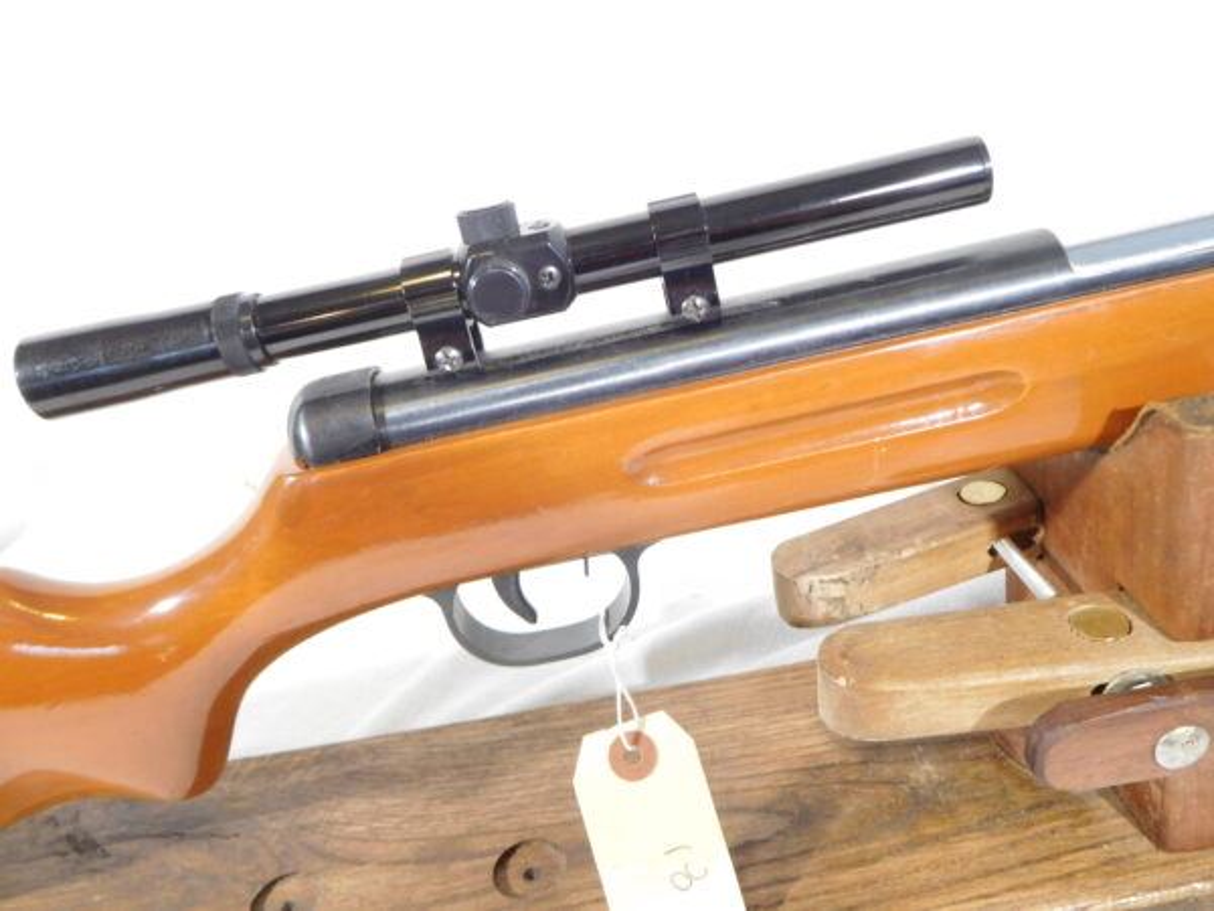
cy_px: 456
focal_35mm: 28
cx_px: 607
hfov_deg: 63.4
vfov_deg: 49.7
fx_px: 982
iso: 400
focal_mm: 5
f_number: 3.5
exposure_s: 1/25
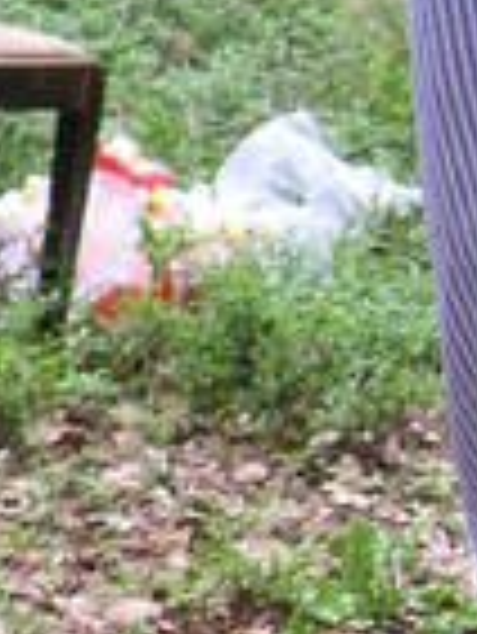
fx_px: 3853
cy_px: 589
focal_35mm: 210
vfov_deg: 9.4
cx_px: -693
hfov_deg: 6.7
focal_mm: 6.1
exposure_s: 1/45
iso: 80
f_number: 2.8
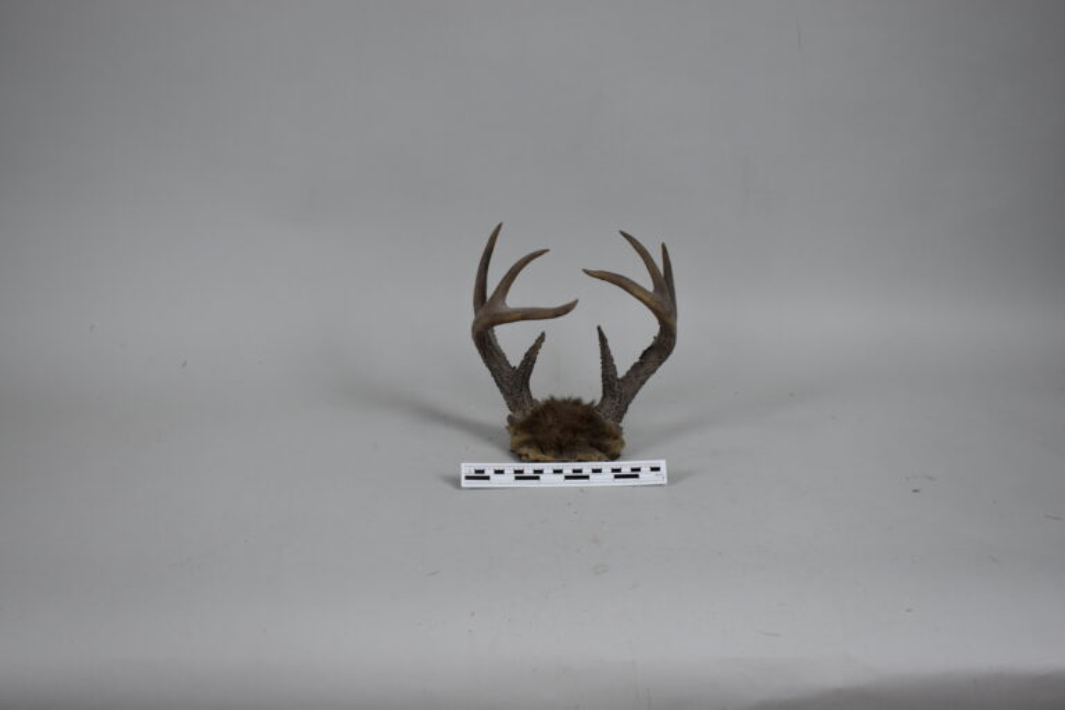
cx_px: 532
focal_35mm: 46
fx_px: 1376
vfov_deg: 28.9
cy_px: 355
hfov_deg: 42.3
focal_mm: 31
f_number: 5
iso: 400
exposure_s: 1/100
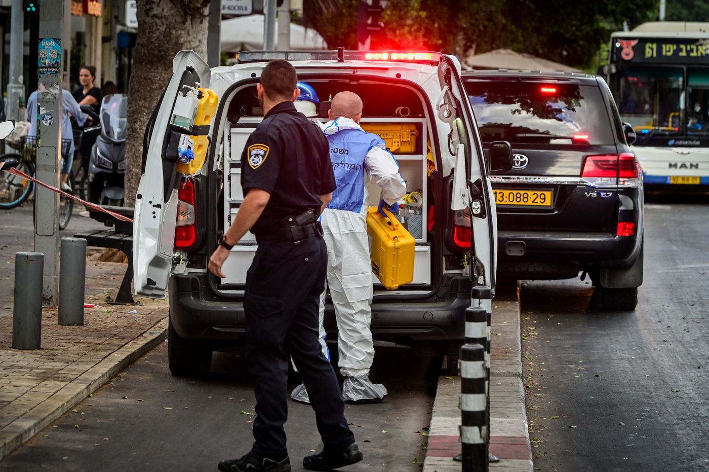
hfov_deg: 12.1
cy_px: 236
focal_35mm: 170
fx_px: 3345
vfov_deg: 8.1
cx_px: 354
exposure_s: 1/200
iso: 1600
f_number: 13
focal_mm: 170
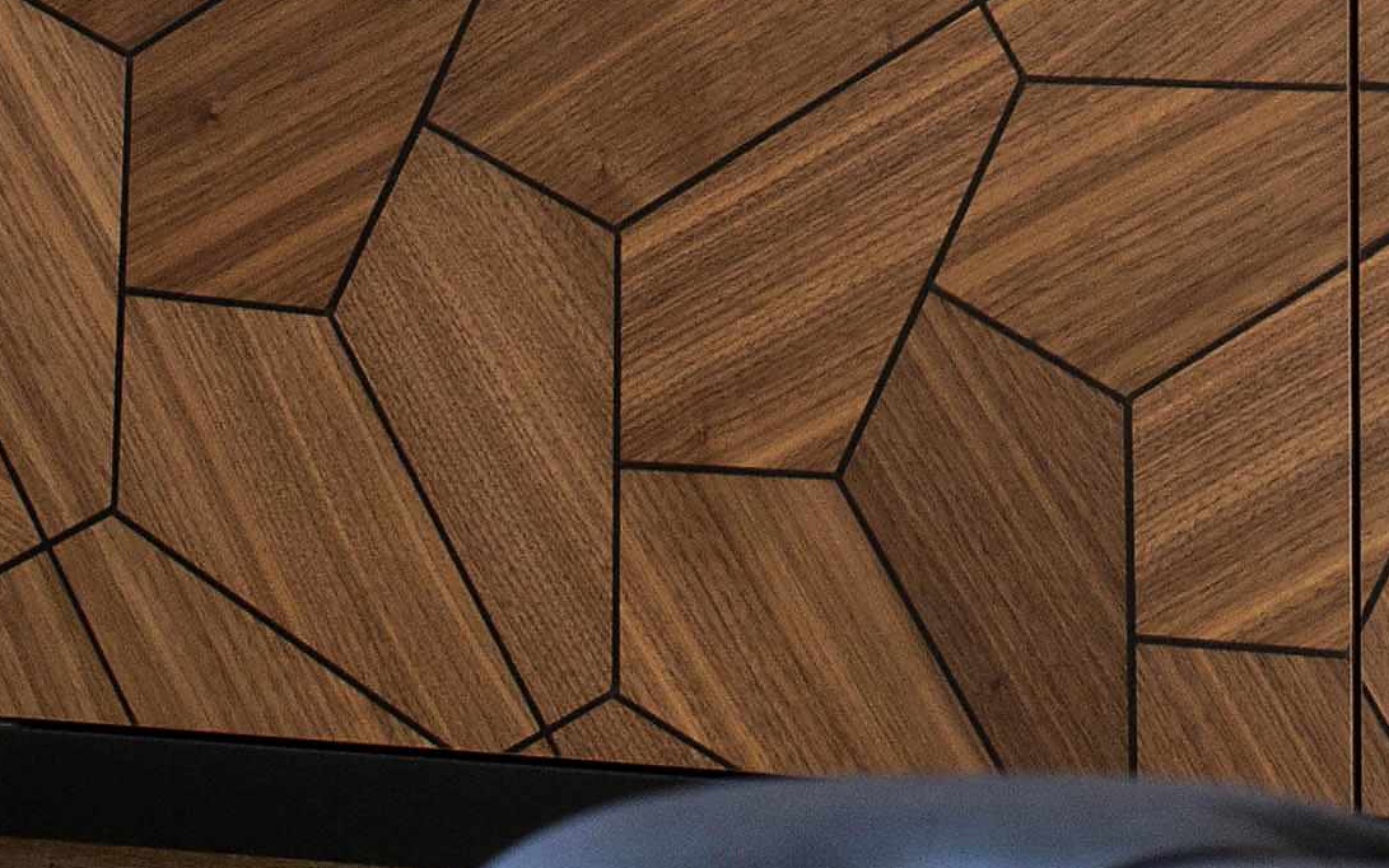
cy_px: -1679
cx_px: 1448
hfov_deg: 6.1
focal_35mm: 344
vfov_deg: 3.7
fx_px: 13023
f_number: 5.6
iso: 400
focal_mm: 50
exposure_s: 1/1.67
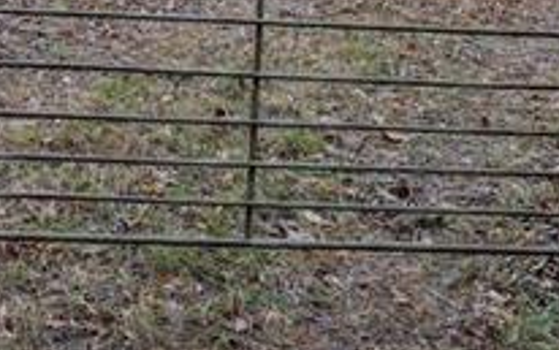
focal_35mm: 76
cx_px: -60
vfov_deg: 16.3
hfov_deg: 25.2
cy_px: -104
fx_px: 1158
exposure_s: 1/20
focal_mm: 24
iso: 200
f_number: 9
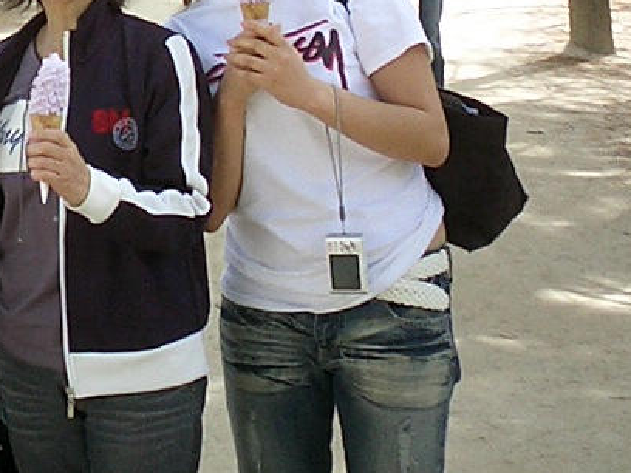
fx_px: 2115
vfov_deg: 12.4
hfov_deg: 16.7
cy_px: -155
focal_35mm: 116
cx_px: 17
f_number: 3.5
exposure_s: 1/160
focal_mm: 5.6
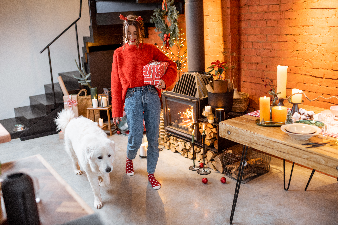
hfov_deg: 54.4
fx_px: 329
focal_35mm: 35
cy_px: 112
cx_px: 169
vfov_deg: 37.9
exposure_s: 1/100
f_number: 2.2
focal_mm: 35
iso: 500
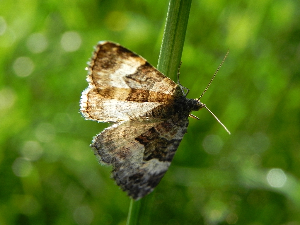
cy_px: 112
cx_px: 150
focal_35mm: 85
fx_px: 737
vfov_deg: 17.4
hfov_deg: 23.0
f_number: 6.3
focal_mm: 15.1
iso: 160
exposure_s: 1/300
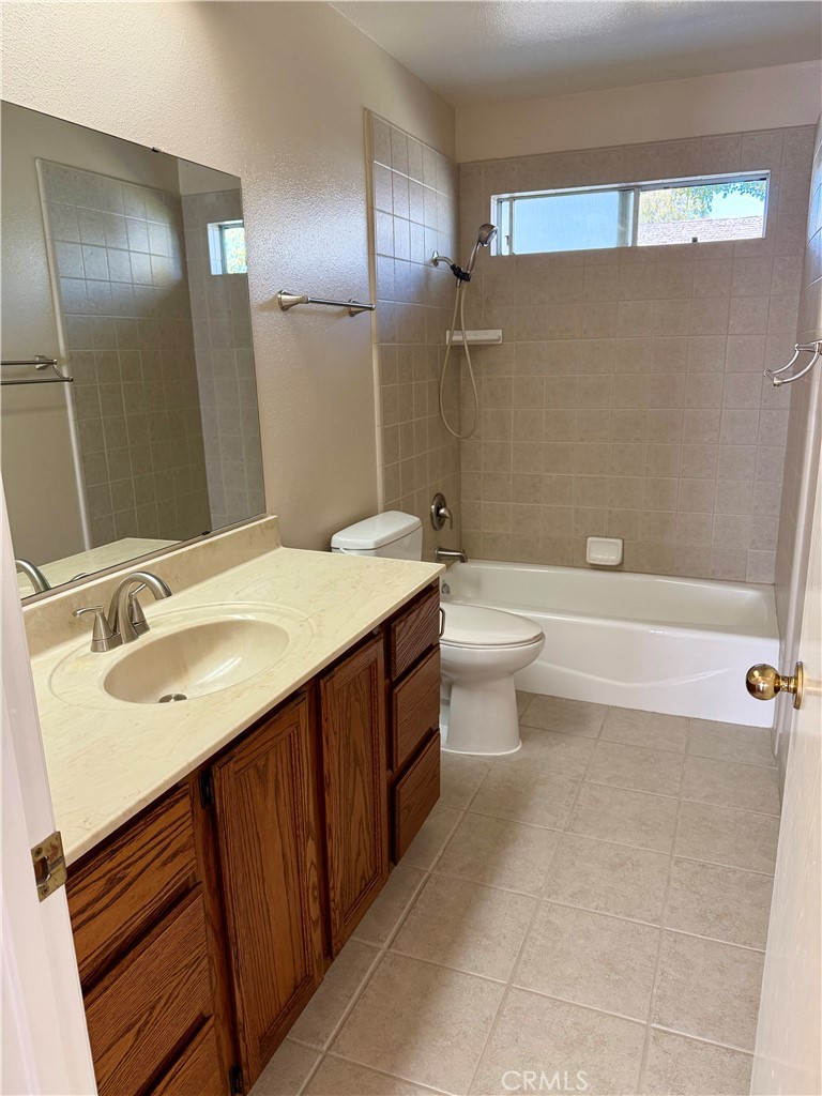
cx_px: 411
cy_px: 548
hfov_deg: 56.8
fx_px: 760
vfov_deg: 71.6
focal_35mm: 24
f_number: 1.78
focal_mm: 6.76
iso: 250
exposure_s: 1/120
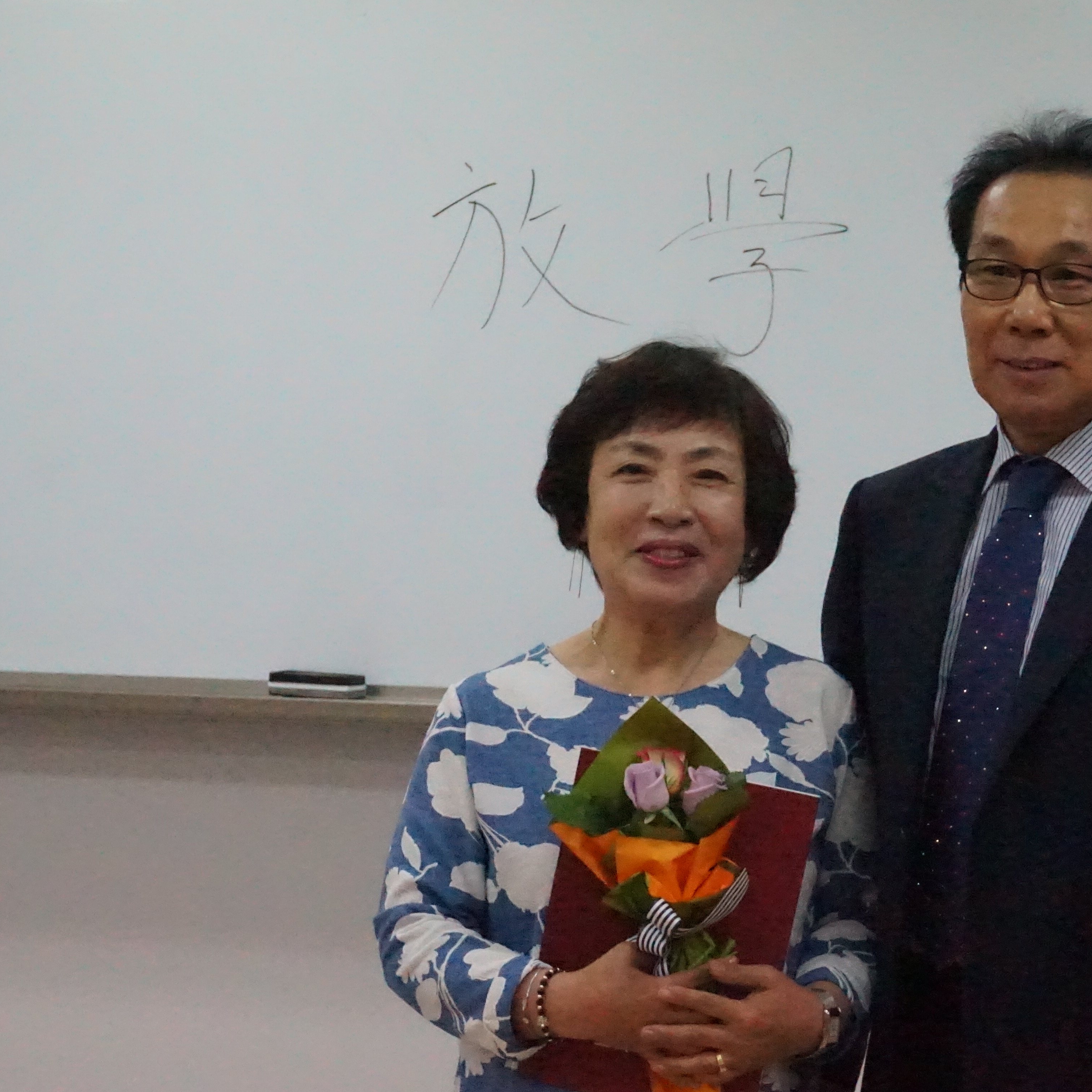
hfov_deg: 15.5
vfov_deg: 15.6
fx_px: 3989
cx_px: 801
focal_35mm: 112
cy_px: 512
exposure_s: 1/800
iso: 12800
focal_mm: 49
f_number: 9
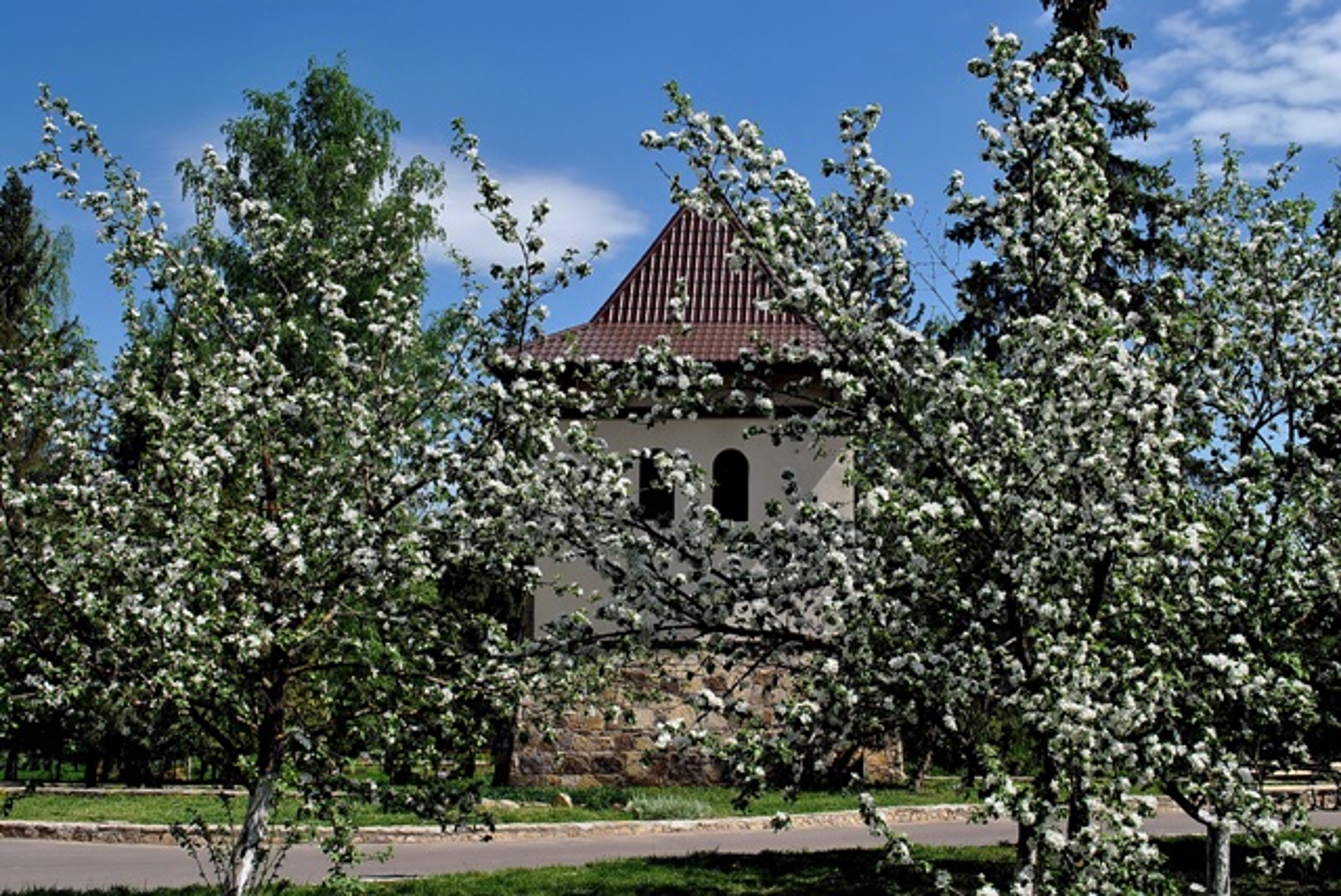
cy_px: 448
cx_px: 670
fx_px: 1566
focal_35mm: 42
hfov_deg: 46.4
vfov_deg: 32.0
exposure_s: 1/320
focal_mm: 28
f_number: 9
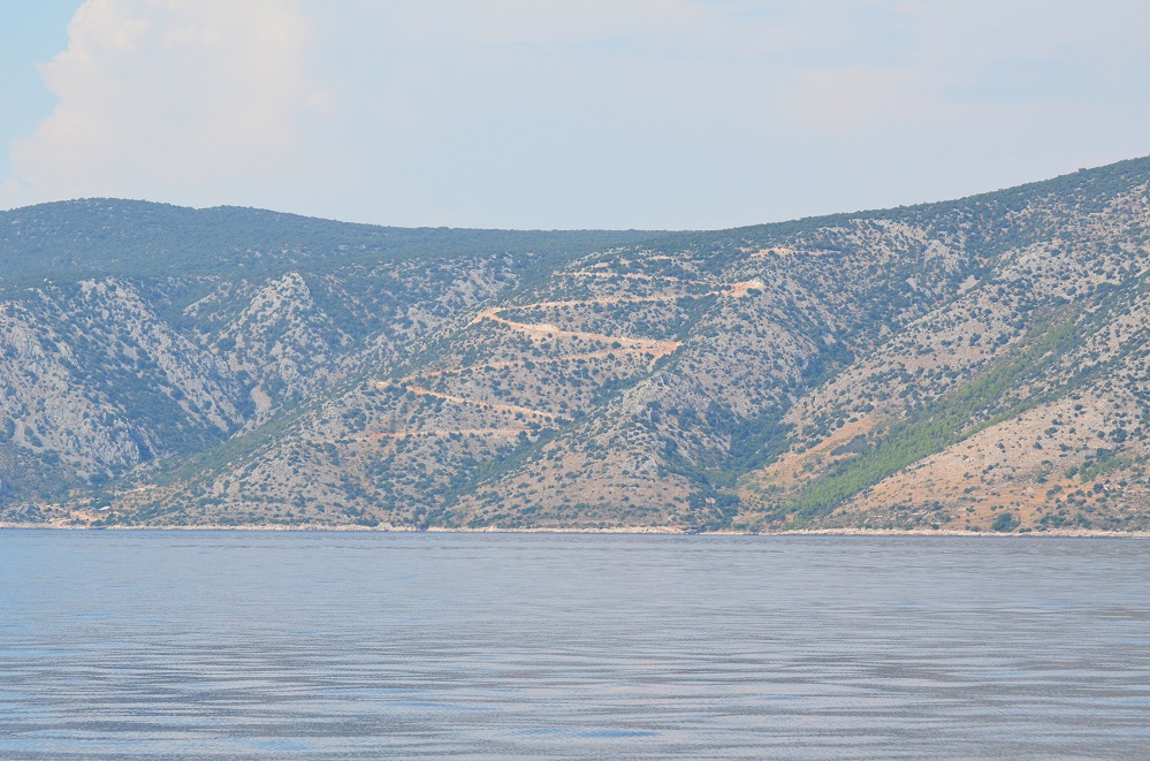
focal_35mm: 138
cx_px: 575
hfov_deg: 14.9
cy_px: 380
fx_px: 4398
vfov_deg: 9.9
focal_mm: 92
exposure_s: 1/2000
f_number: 5.6
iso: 400
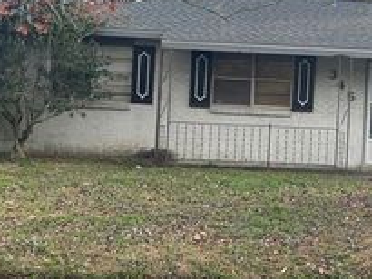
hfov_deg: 30.7
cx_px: 308
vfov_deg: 23.9
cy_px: 91
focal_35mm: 61
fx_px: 656
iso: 32
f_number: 1.6
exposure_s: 1/696
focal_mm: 5.1
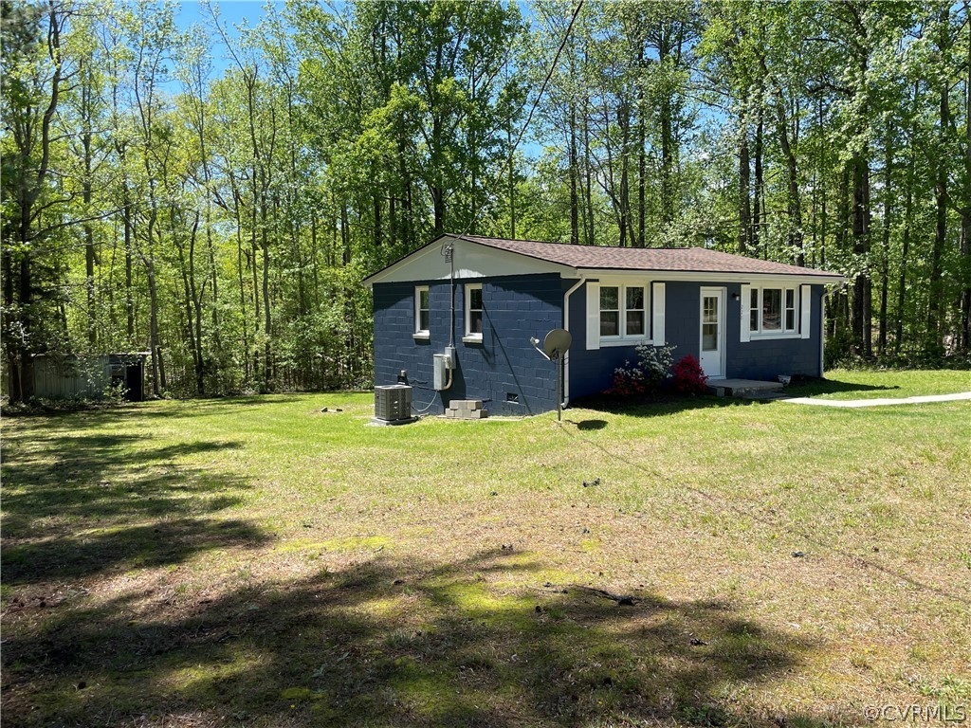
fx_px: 729
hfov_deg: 67.3
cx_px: 486
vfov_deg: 53.1
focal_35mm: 26
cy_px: 364
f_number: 1.6
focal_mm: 4.2
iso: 32
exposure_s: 1/1435
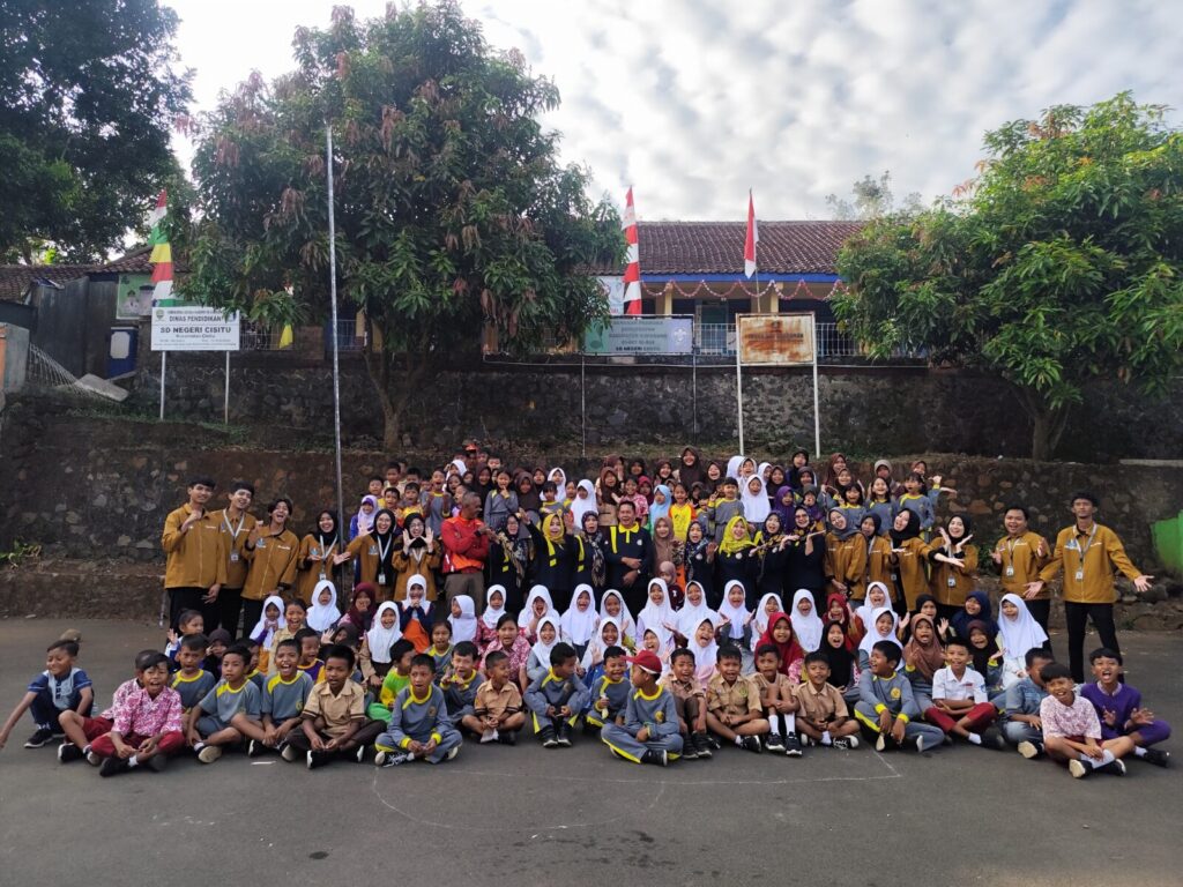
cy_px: 444
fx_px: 786
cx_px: 592
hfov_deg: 73.9
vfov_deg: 58.9
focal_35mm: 23
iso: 50
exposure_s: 1/483
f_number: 1.65
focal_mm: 6.14
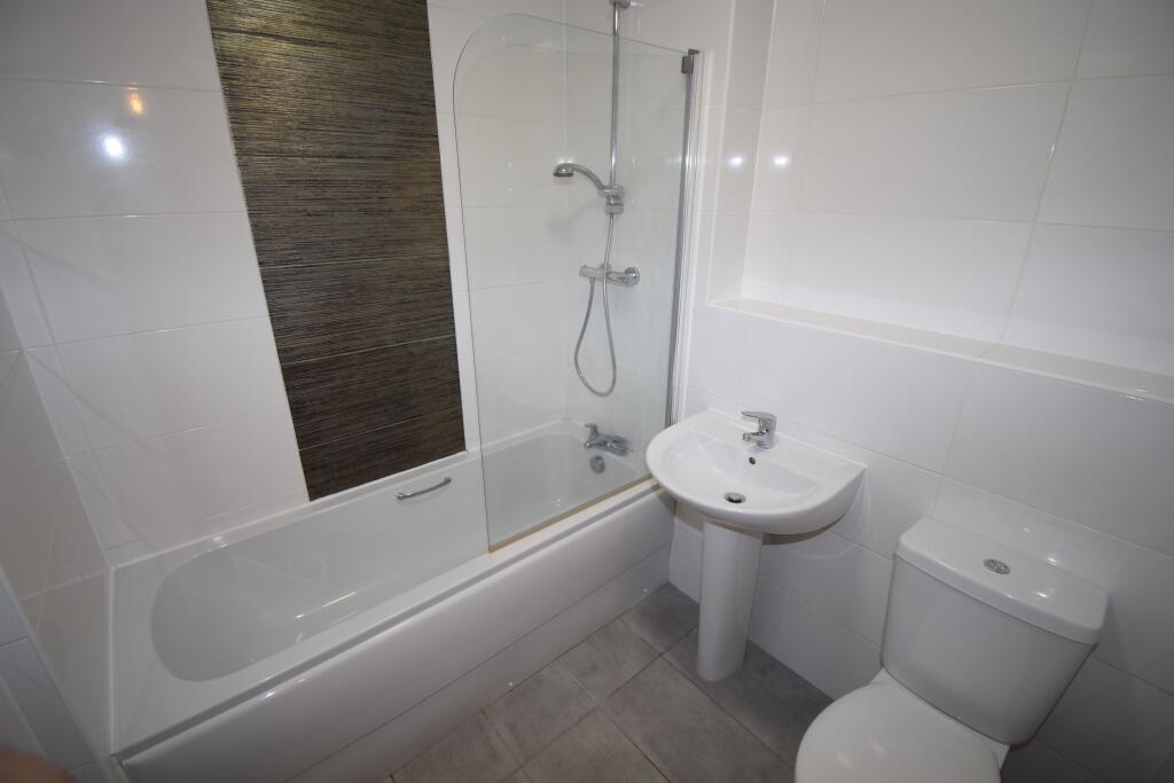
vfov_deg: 77.3
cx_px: 587
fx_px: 489
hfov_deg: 100.4
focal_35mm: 15
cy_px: 392
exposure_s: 1/60
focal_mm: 10
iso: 450
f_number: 4.5
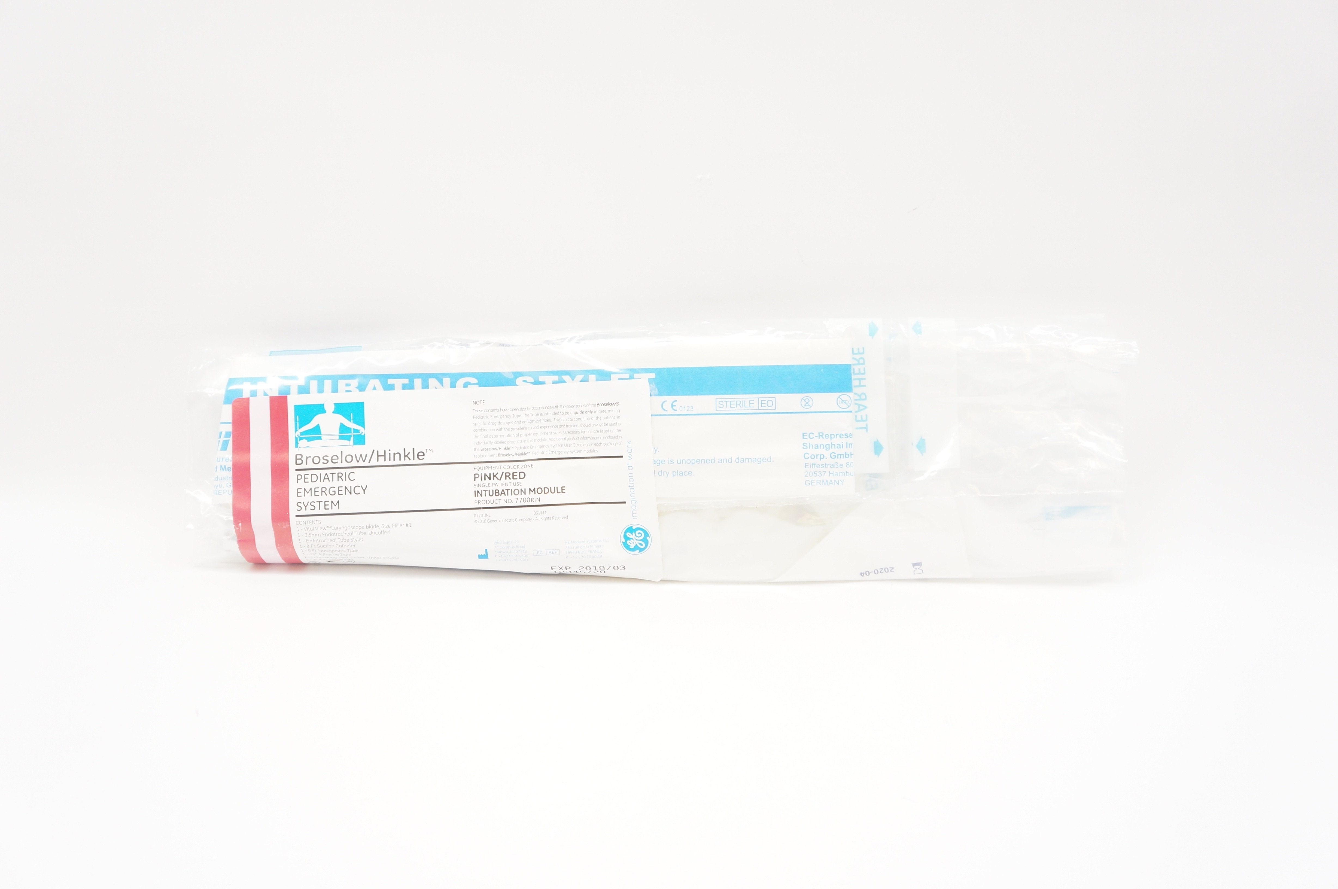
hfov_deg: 48.0
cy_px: 444
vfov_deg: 32.9
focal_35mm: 40
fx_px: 1504
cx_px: 669
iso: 400
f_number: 4.5
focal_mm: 27
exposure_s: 1/60
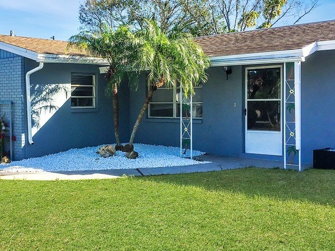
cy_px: 103
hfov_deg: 39.6
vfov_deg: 30.8
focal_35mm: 47
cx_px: 94
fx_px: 455
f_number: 2.2
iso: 32
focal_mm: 4.15
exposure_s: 1/1200
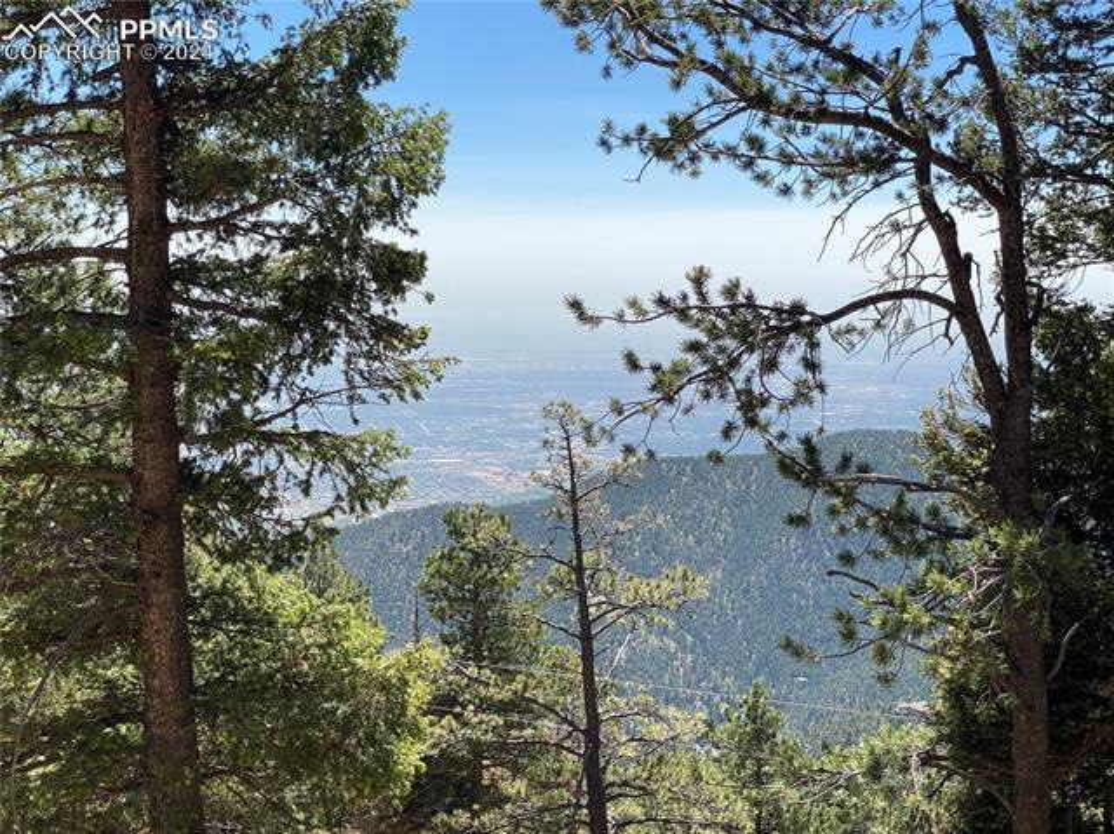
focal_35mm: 52
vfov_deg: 28.0
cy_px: 417
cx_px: 557
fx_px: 1672
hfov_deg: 36.8
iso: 20
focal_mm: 6
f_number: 2
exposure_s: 1/1845
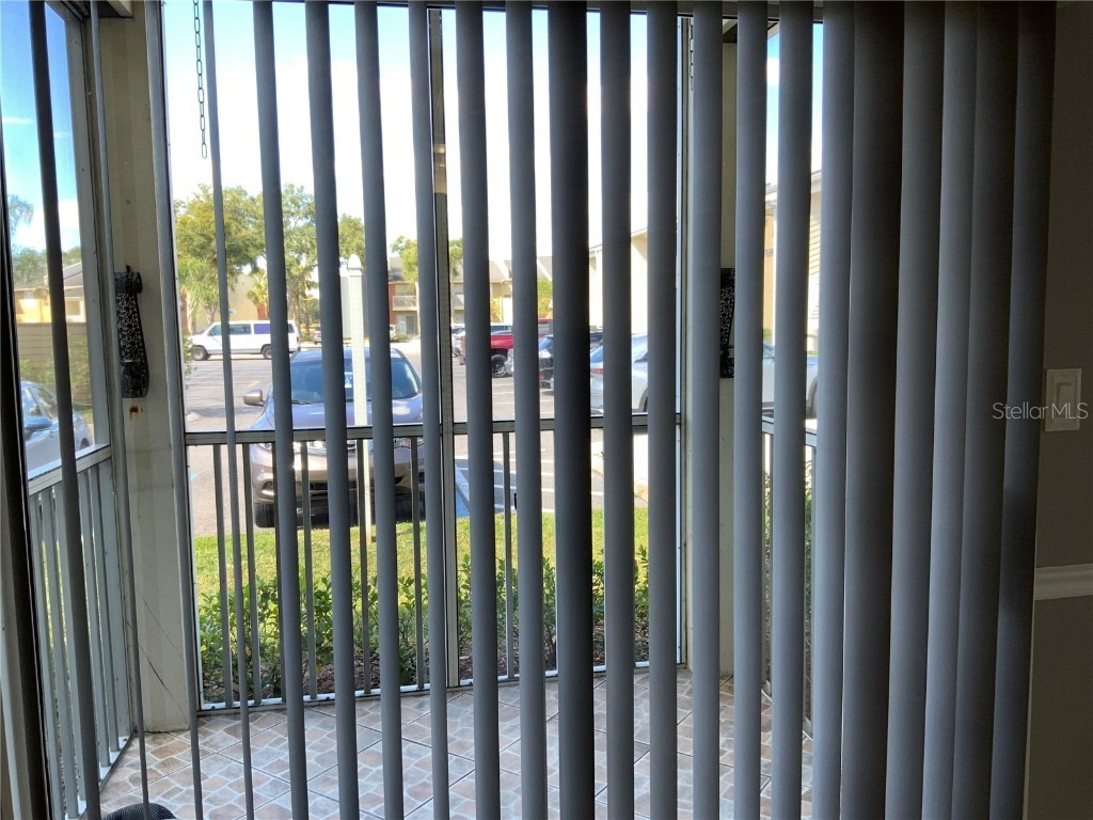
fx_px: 916
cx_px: 546
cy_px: 410
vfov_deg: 48.2
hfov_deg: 61.7
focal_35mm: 29
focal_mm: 3
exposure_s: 1/135
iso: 16
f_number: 1.8
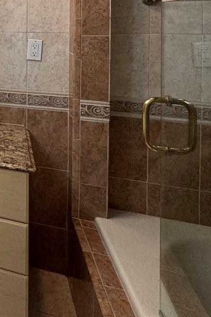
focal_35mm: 40
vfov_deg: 43.7
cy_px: 25
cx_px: -152
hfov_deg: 22.5
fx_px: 352
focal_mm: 2.22
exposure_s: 1/120
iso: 160
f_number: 2.2
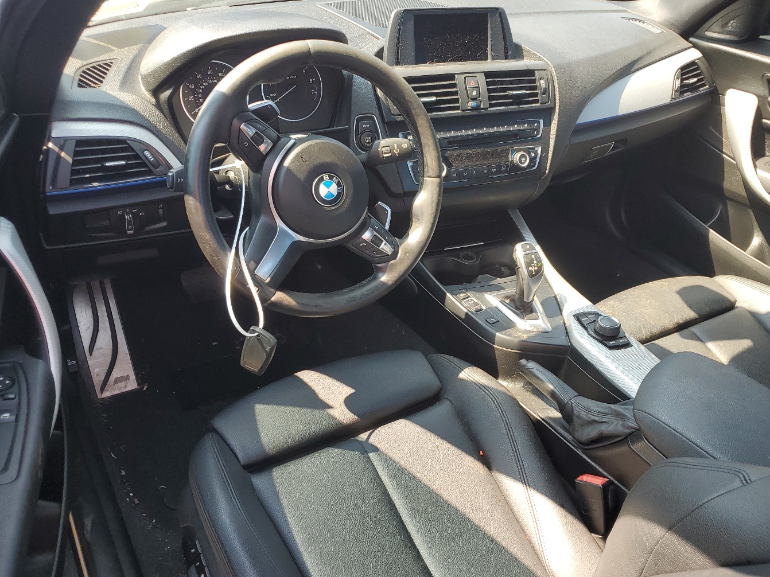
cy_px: 304
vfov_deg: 45.4
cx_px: 423
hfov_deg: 58.2
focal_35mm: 31
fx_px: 689
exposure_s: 1/222
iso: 50
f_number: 1.5
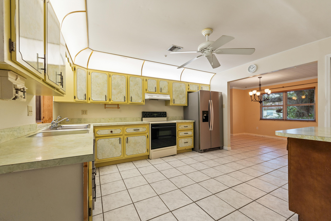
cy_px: 110
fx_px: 129
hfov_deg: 104.3
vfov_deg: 81.2
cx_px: 166
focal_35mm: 14
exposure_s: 1/5
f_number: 11
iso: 250
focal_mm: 14
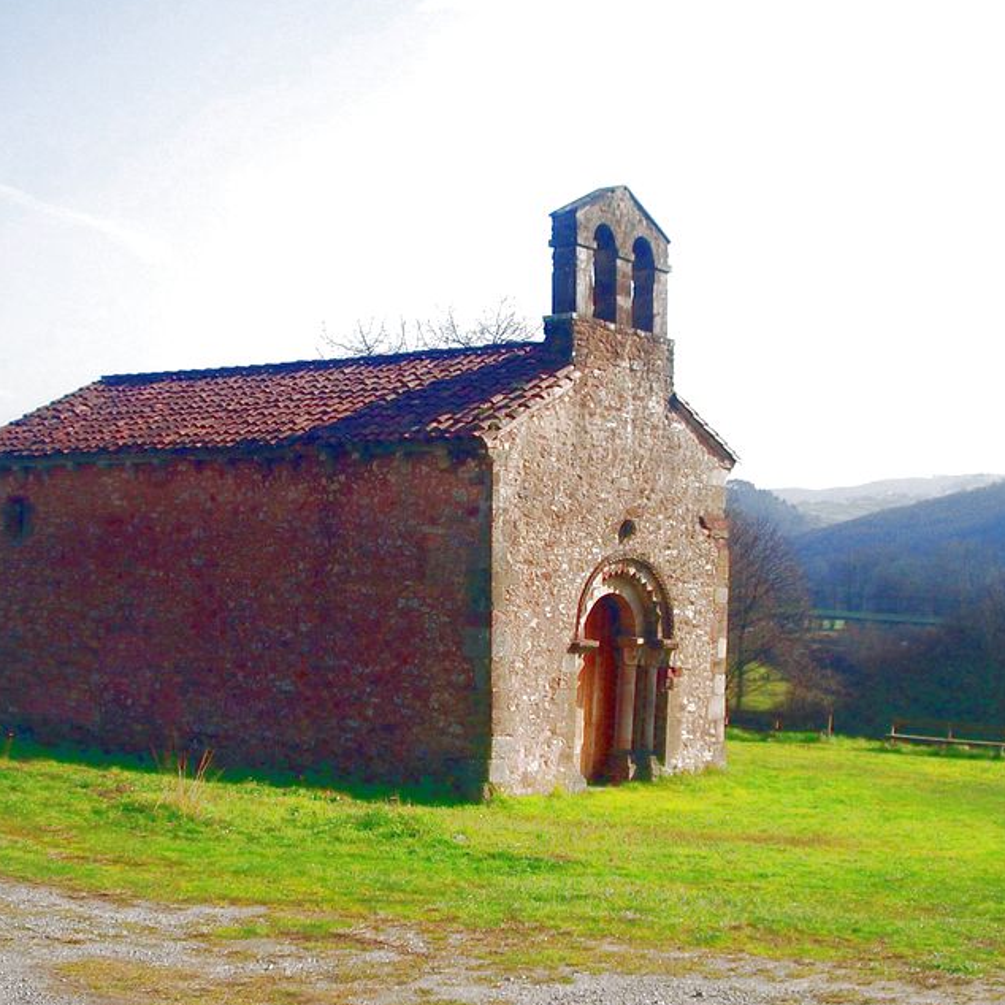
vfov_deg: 34.0
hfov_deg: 34.0
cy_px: 522
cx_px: 453
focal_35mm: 50
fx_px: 1642
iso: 50
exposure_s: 1/640
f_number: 4.3
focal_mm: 5.8
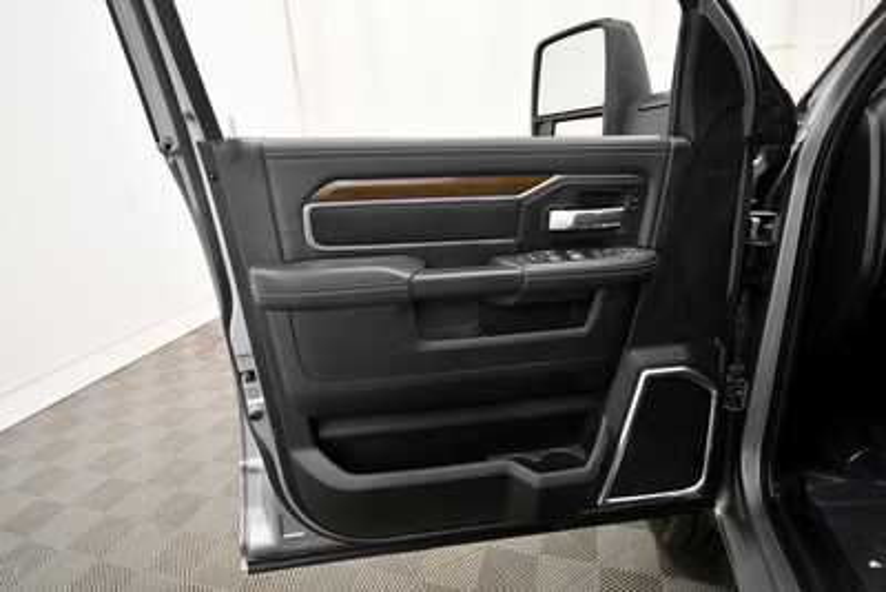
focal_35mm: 19
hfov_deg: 86.9
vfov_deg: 64.6
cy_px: 296
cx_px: 443
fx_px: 468
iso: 1600
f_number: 5
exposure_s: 1/125
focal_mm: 13
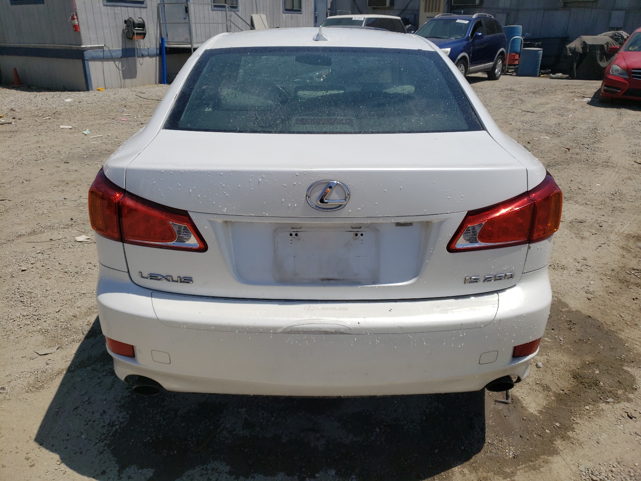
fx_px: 481
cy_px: 240
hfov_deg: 67.3
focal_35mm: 26
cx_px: 320
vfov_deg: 53.1
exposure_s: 1/10000
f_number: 1.5
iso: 50
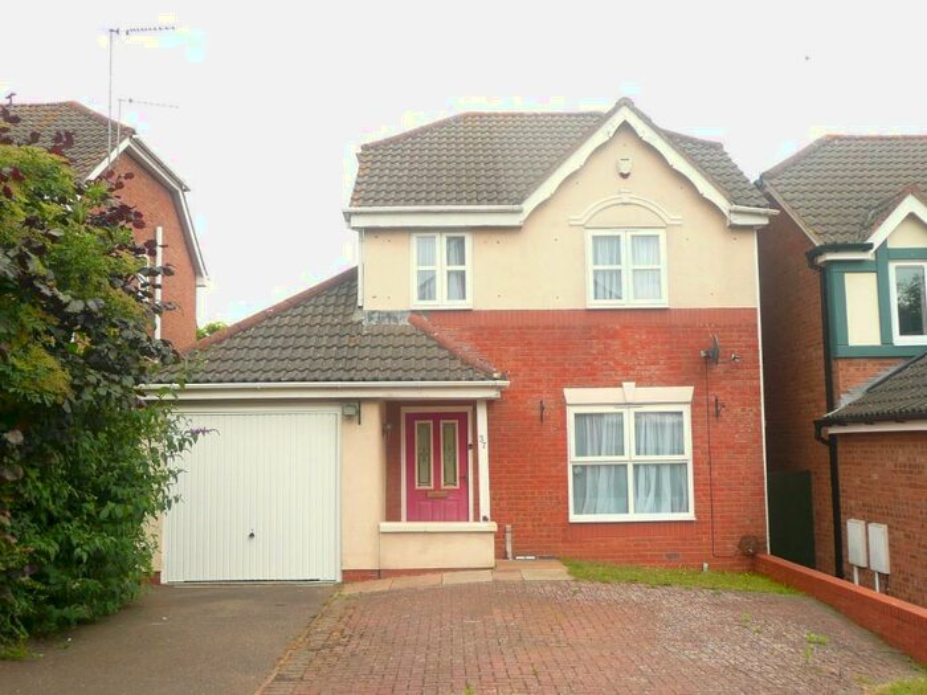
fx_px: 964
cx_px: 464
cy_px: 348
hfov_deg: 51.4
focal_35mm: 36
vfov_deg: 39.7
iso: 100
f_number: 3.7
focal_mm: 5.8
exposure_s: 1/250
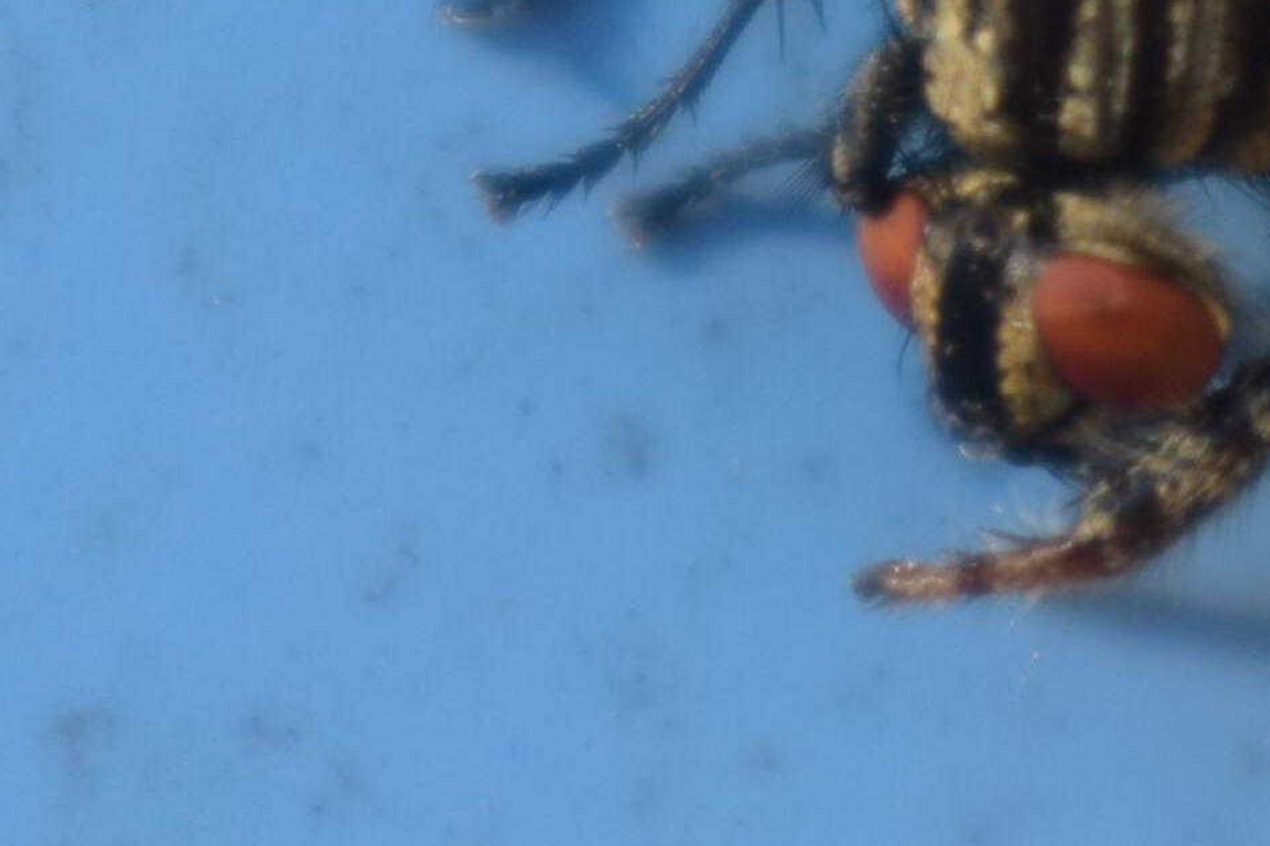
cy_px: -278
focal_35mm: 224
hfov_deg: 9.1
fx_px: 7913
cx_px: 1181
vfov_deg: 6.1
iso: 200
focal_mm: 55
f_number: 5.6
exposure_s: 1/320
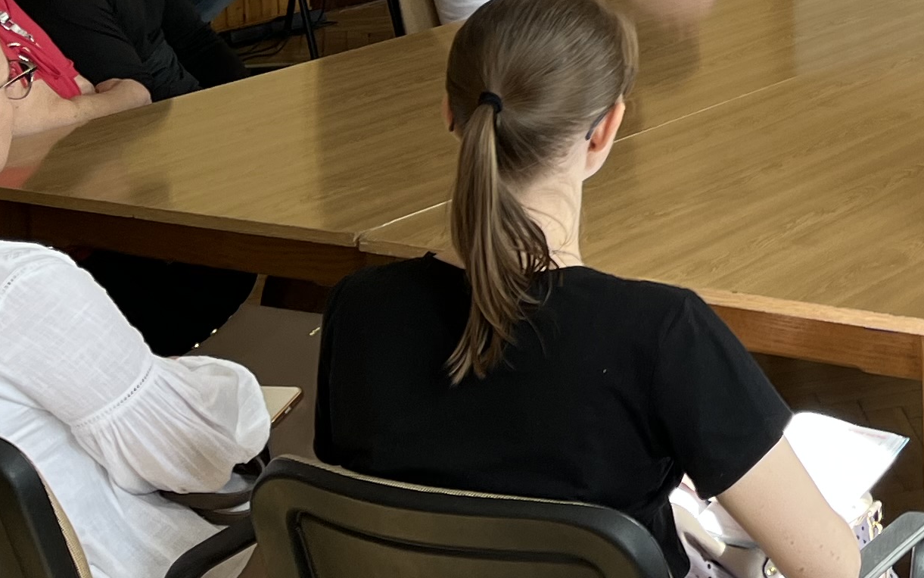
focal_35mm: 91
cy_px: -386
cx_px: 1329
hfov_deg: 20.1
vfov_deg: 13.2
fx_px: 2291
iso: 32
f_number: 1.6
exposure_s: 1/143
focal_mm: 5.1
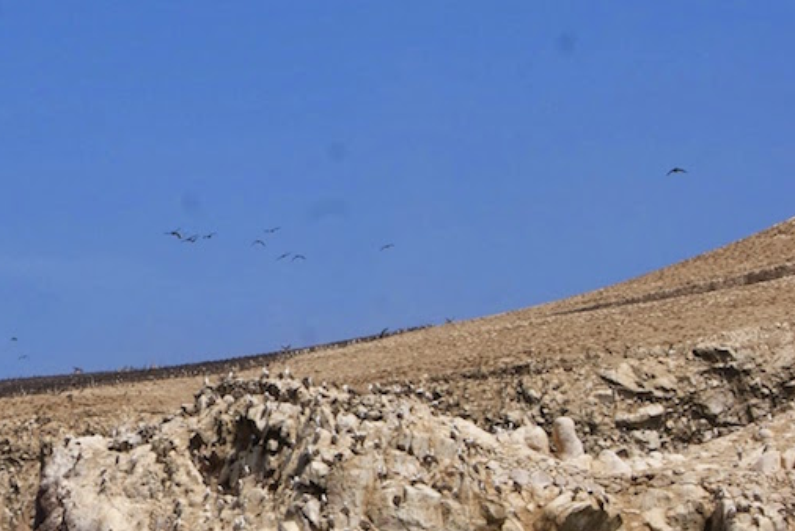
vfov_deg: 8.4
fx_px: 3601
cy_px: 386
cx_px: 36
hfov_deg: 12.5
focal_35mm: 163
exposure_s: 1/250
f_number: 13
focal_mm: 55
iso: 100
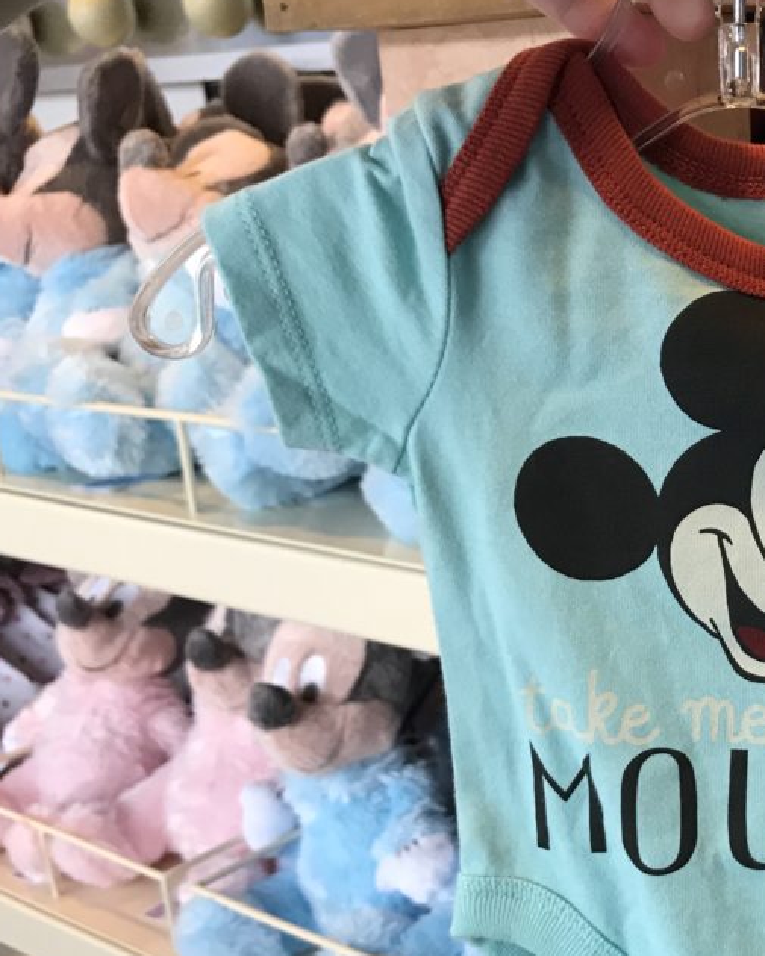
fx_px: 1471
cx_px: 776
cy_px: 564
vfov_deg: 35.9
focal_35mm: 52
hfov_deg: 27.4
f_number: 1.8
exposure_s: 1/30
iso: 25
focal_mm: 3.99
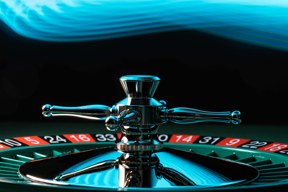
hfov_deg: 19.5
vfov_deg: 13.0
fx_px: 840
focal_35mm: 105
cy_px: 96
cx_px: 144
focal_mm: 105
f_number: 16
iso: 50
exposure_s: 4
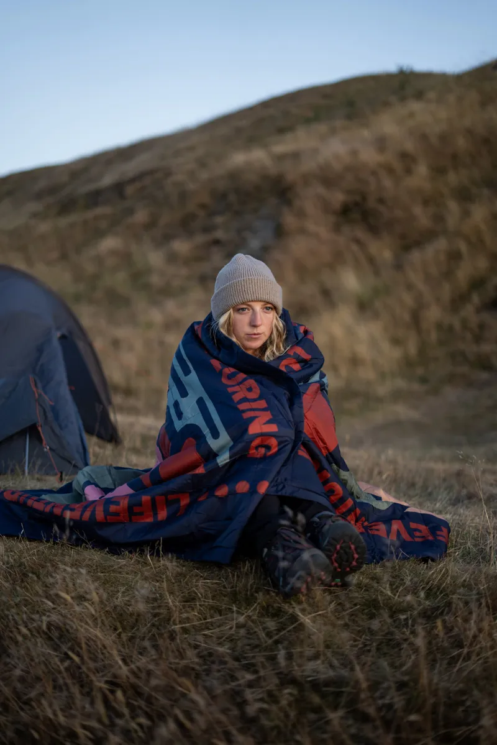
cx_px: 248
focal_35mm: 50
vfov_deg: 39.6
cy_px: 372
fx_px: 1035
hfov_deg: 27.0
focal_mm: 50
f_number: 1.8
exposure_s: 1/500
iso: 160
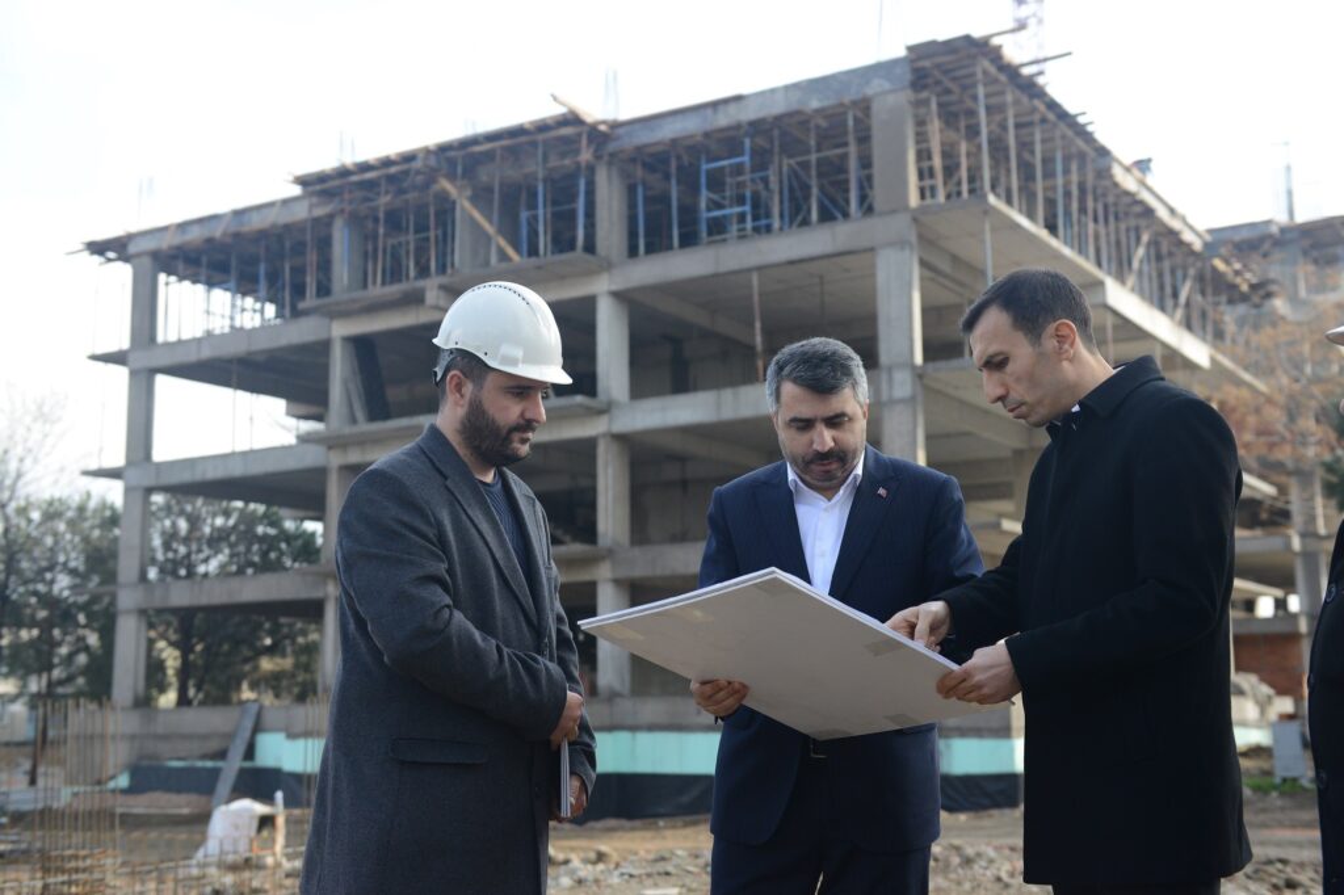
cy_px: 448
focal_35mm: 44
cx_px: 672
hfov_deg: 44.5
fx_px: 1642
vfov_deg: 30.5
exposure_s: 1/2000
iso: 800
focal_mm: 44
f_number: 4
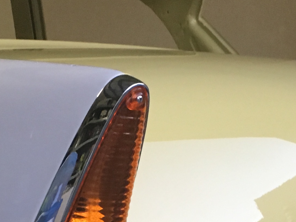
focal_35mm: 107
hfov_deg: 18.3
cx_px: 105
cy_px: 298
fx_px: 915
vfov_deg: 13.3
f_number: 2.2
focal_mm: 4.15
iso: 160
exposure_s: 1/33
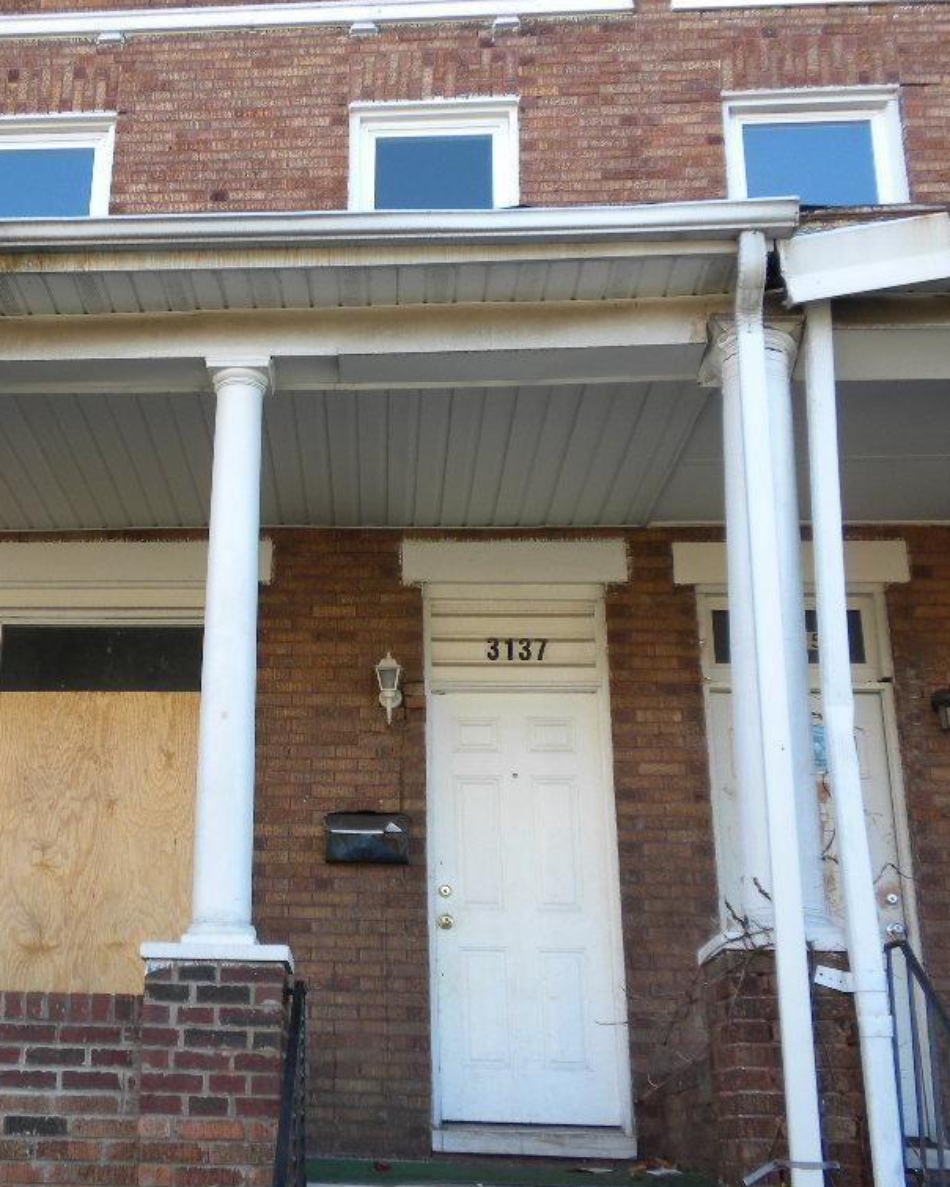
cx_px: 193
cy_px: 601
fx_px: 1722
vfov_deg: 38.0
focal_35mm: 49
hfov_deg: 30.1
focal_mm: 6.6
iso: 64
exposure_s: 1/87.6
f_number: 3.5
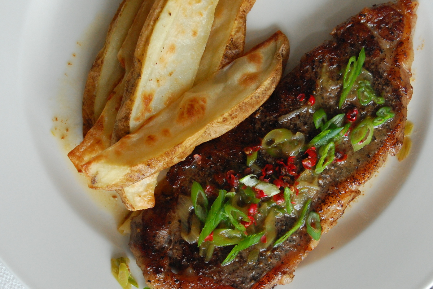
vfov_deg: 16.6
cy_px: 144
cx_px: 216
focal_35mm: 82
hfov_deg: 24.6
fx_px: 993
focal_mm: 55
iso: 1000
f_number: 5.6
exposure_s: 1/30
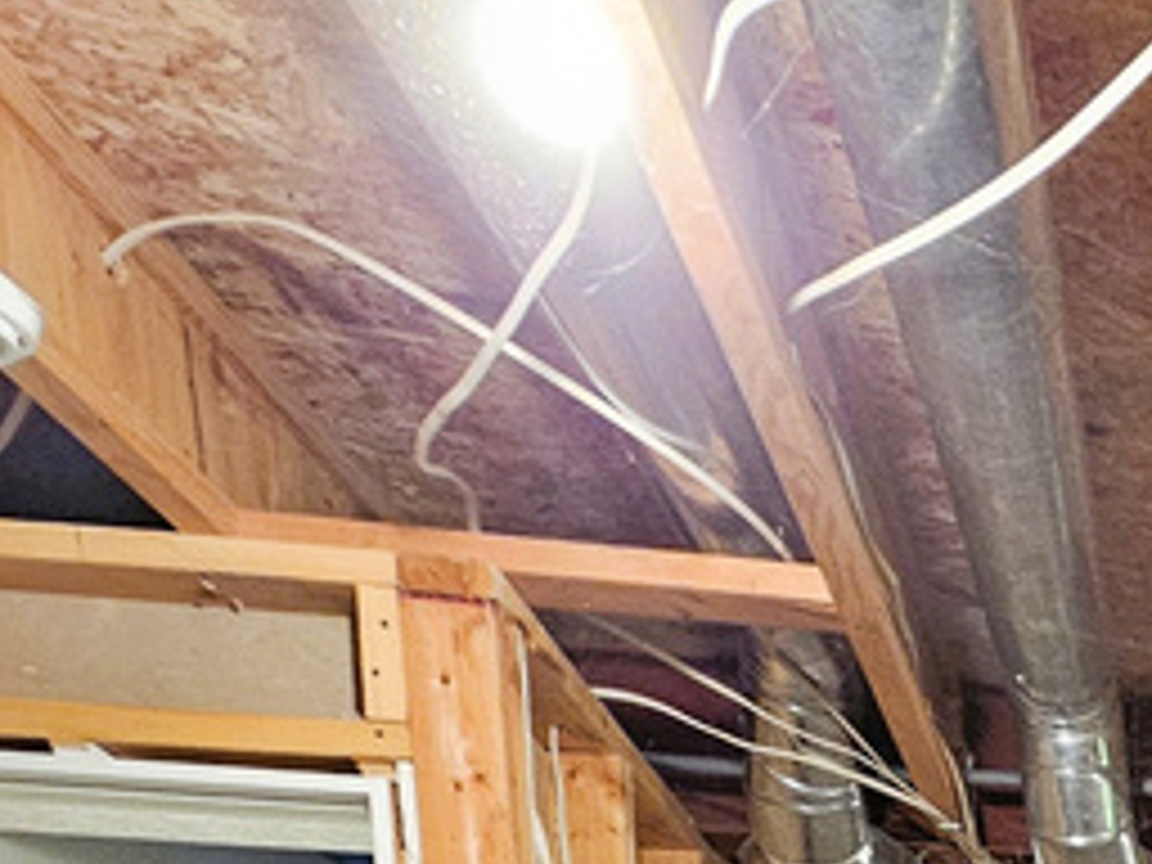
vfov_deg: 19.5
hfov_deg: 26.7
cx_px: 1714
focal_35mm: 52
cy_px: 1624
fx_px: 1731
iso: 320
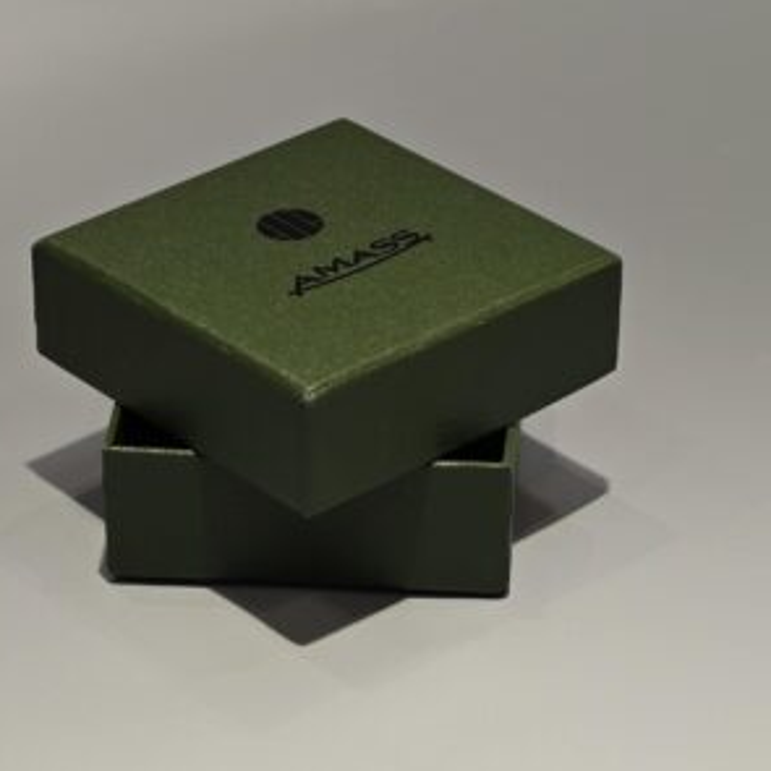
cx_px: 311
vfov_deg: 12.1
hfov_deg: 12.1
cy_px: 410
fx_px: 3629
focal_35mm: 144
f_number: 2
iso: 160
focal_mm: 10.1
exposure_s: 1/100
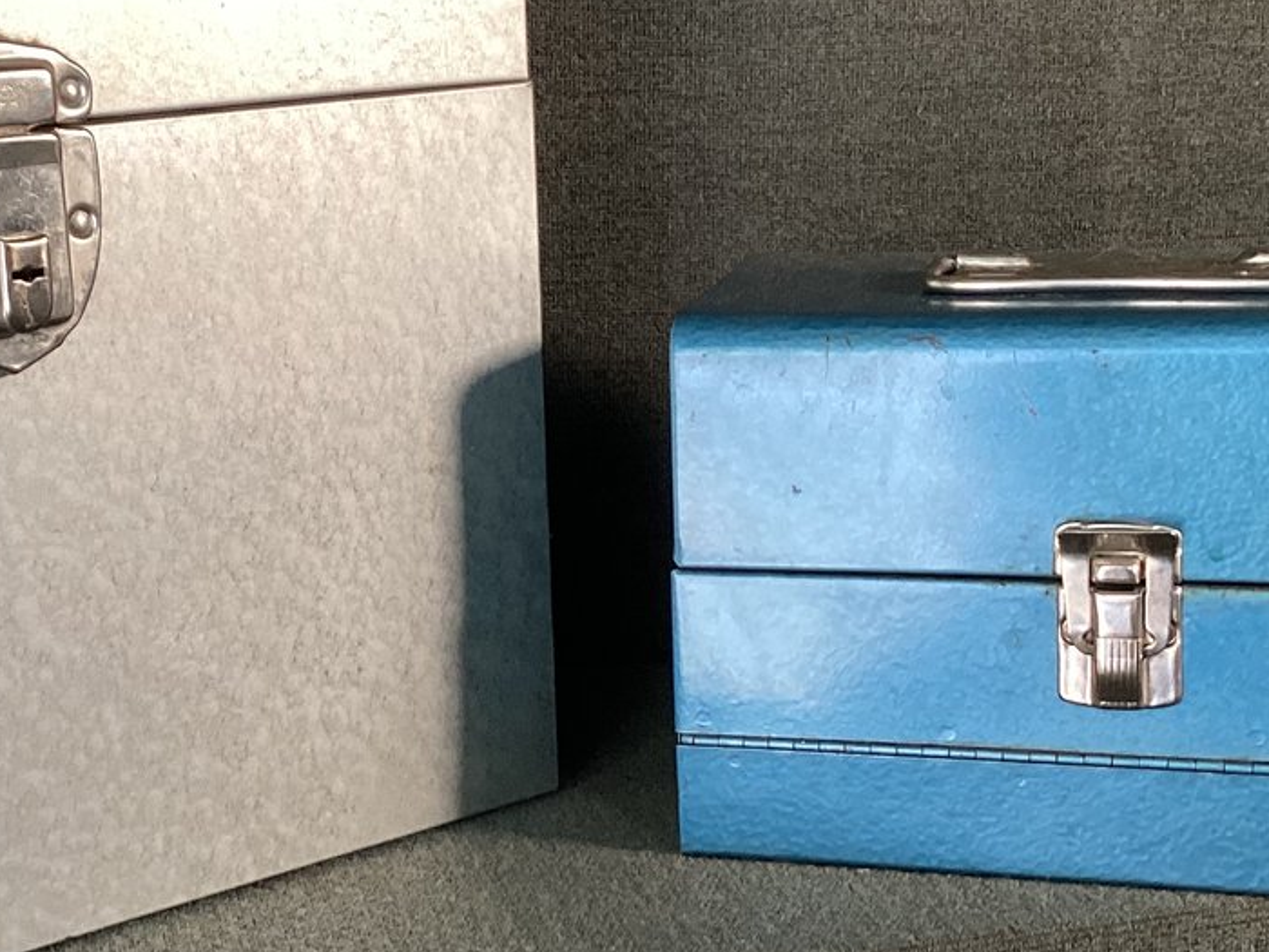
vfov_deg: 21.9
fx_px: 2456
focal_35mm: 67
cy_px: 429
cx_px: 392
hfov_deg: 28.7
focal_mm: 3.3
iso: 80
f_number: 2.4
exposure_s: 1/60
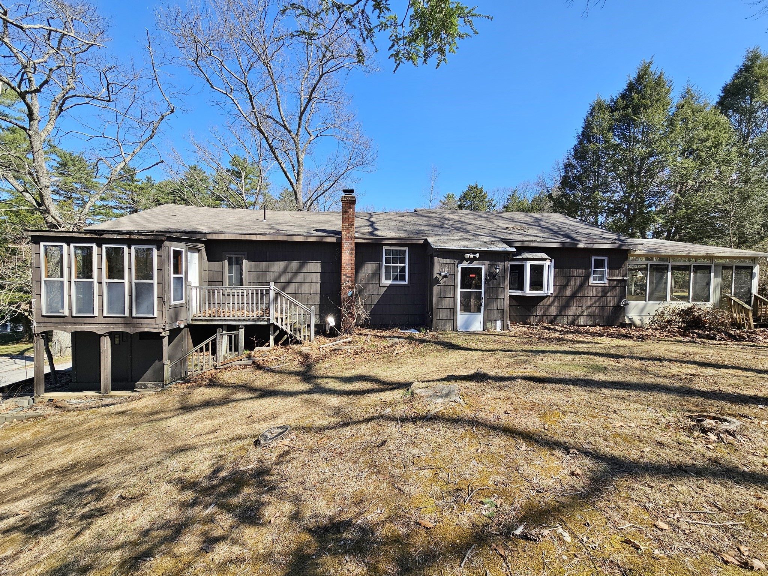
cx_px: 384
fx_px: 288
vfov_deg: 89.9
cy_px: 288
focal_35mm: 13
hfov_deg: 106.2
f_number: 2.2
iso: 50
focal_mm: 2.2
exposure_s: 1/997
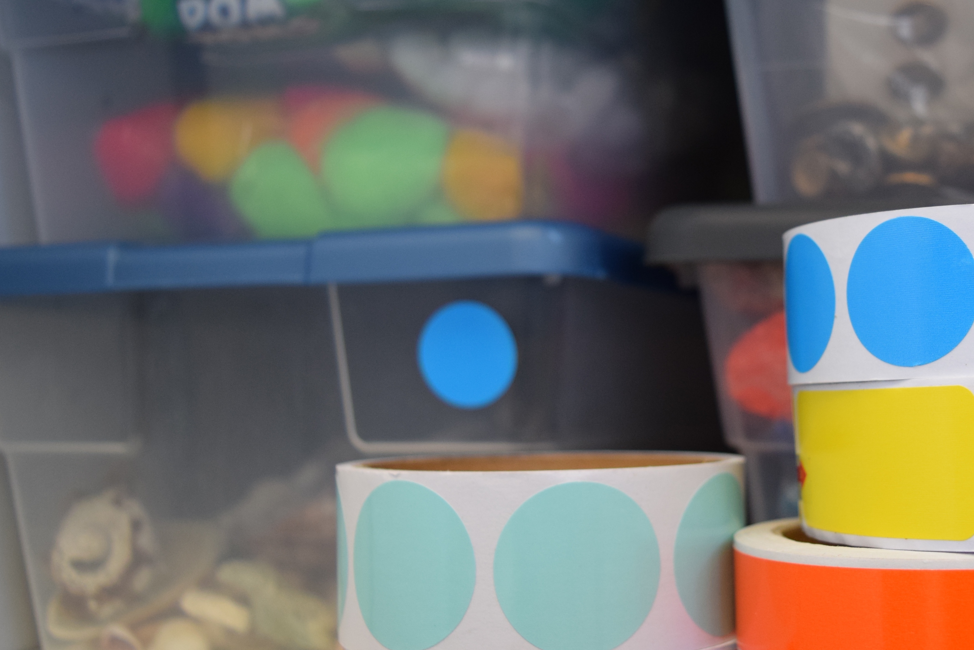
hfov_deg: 34.8
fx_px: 1515
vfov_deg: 24.2
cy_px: 326
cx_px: 745
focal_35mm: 56
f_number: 4
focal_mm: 22
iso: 640
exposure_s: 1/60
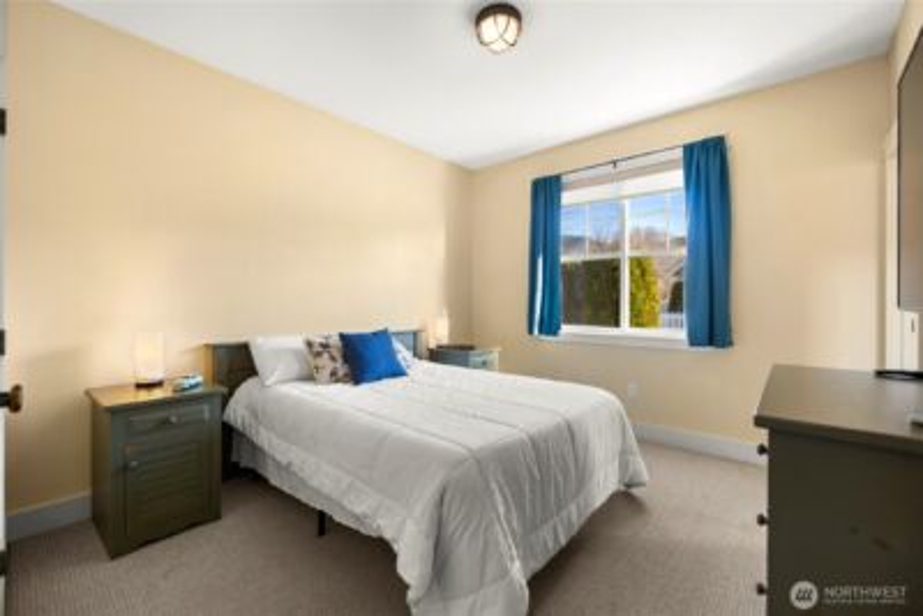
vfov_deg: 77.0
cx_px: 462
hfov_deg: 100.0
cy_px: 308
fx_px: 387
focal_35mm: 15
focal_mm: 15.1
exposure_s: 1/10
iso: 400
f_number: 2.8
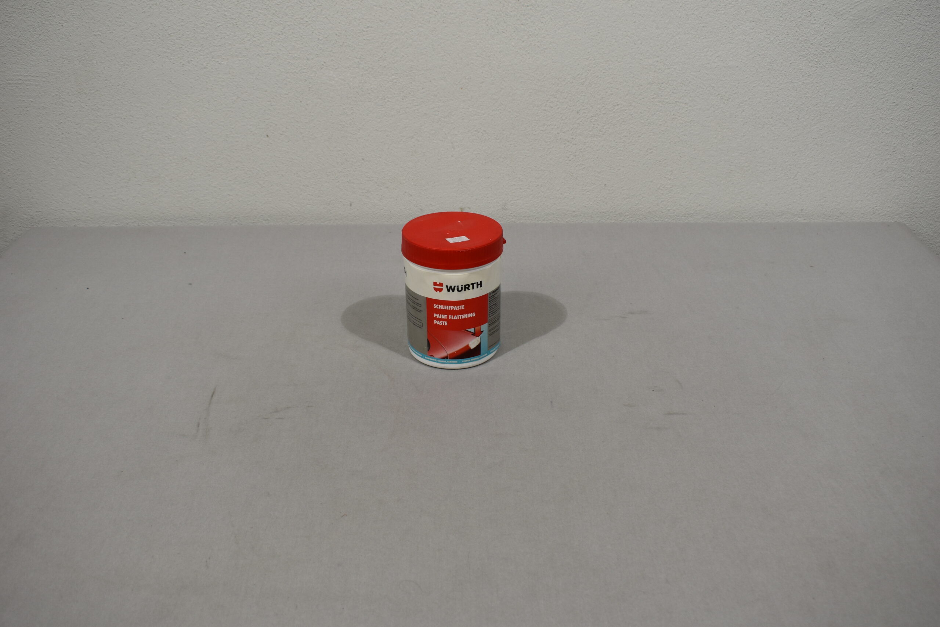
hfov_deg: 53.1
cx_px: 470
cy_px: 314
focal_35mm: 36
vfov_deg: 36.9
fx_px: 940
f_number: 5.6
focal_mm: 24
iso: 320
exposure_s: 1/125
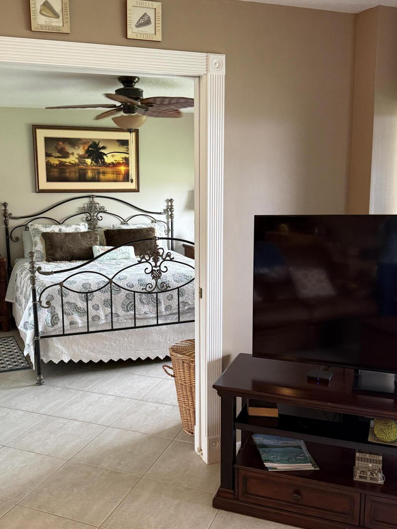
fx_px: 520
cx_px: 157
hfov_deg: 41.6
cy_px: 280
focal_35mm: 34
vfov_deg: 53.9
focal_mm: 6.76
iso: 320
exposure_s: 1/60
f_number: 1.78
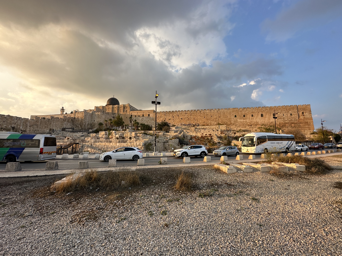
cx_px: 171
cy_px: 128
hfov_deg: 102.1
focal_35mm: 14
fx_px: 138
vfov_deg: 85.7
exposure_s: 1/371
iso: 40
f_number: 2.2
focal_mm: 2.22
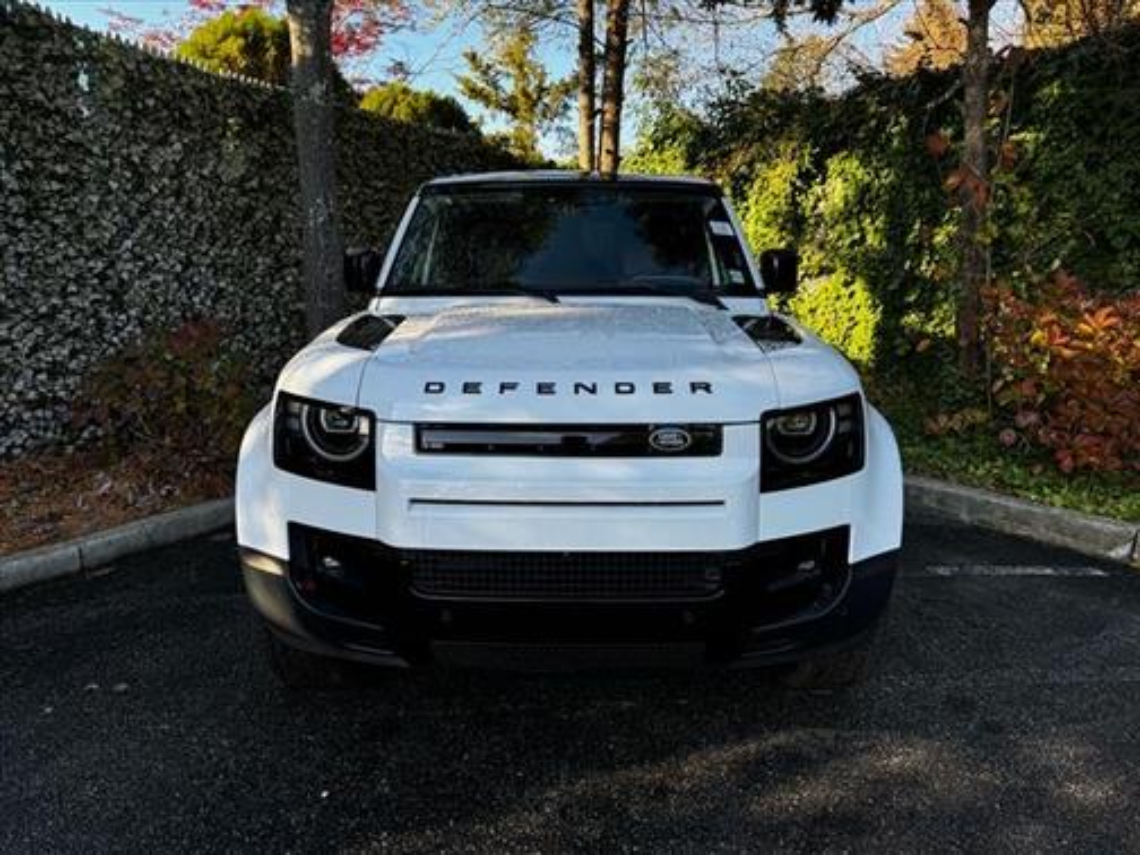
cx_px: 570
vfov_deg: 56.8
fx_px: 790
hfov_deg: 71.6
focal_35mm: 24
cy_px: 428
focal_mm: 6.76
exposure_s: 1/627
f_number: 1.78
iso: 80
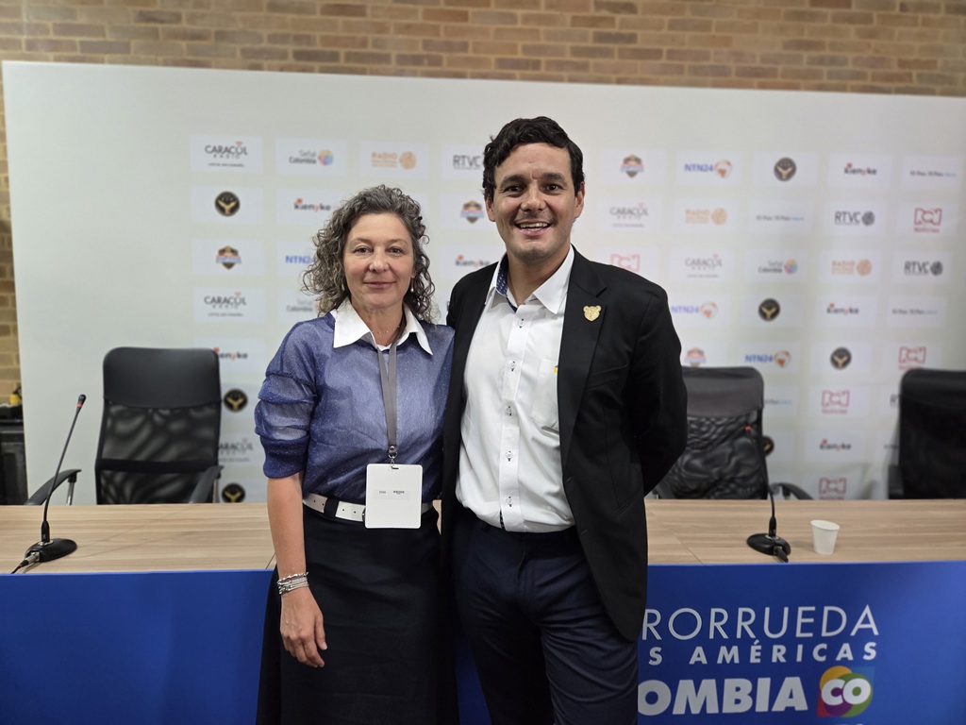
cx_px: 483
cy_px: 362
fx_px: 642
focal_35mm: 23
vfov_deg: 58.9
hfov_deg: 73.9
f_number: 1.8
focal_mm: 5.4
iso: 640
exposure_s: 1/120
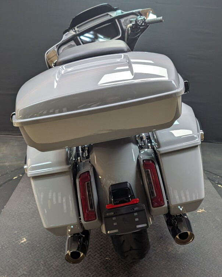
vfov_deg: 68.1
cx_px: 111
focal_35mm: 25
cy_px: 141
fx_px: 205
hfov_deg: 56.8
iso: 283
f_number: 1.68
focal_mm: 6.9
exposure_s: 1/120
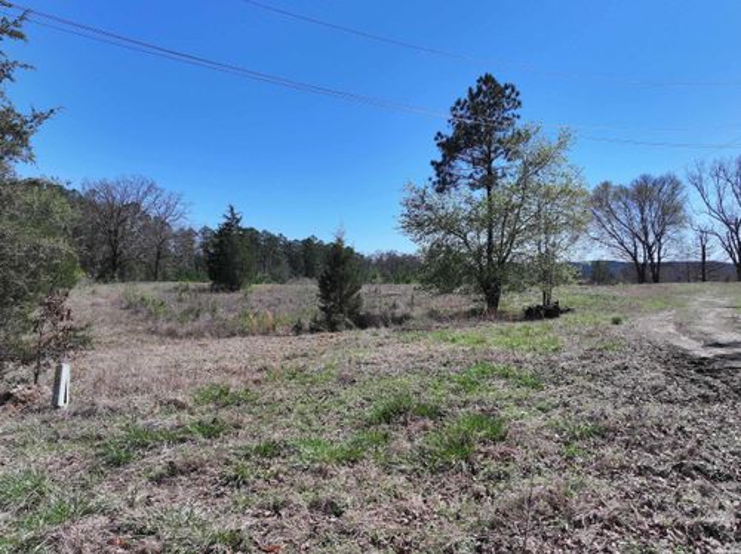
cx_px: 370
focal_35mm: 24
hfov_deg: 71.6
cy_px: 277
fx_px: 513
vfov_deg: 56.7
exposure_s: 1/2000
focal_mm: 12.29
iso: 110
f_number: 2.8
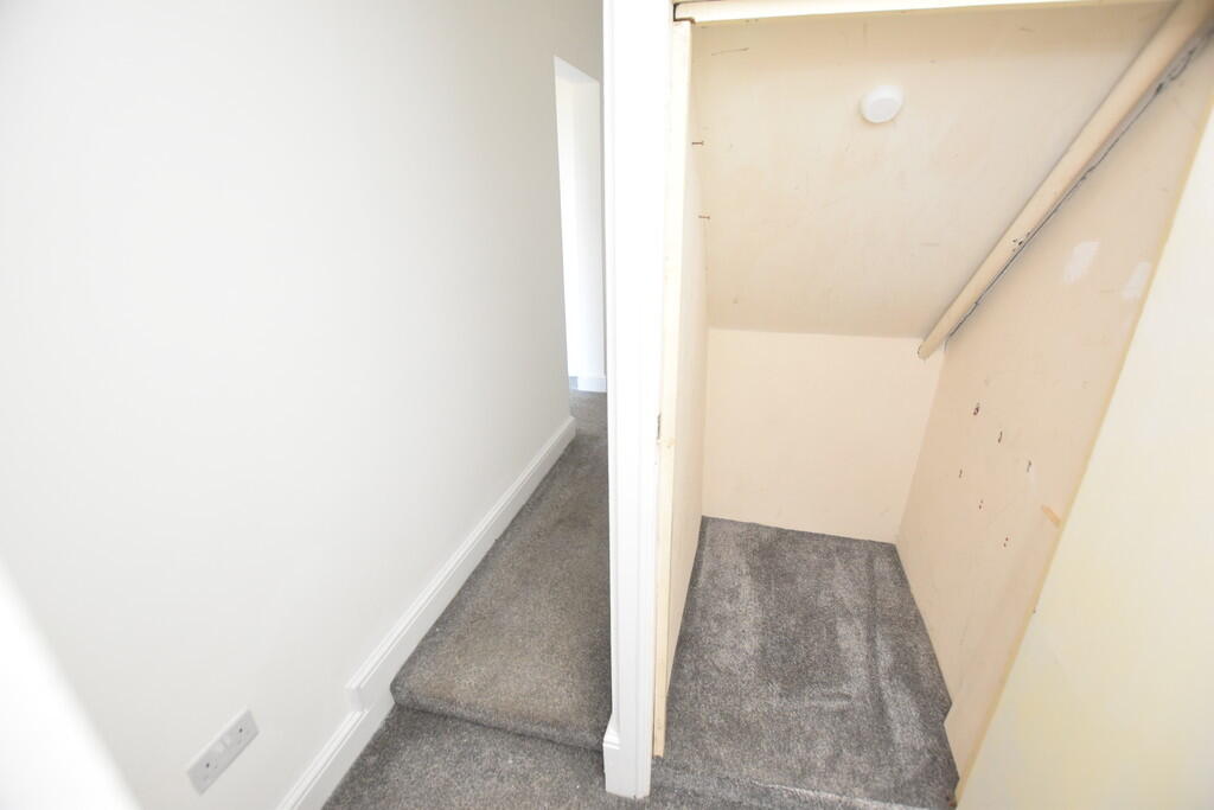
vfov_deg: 77.3
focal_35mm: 15
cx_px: 607
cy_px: 405
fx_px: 506
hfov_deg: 100.4
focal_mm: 10
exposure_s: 1/60
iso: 1600
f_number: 4
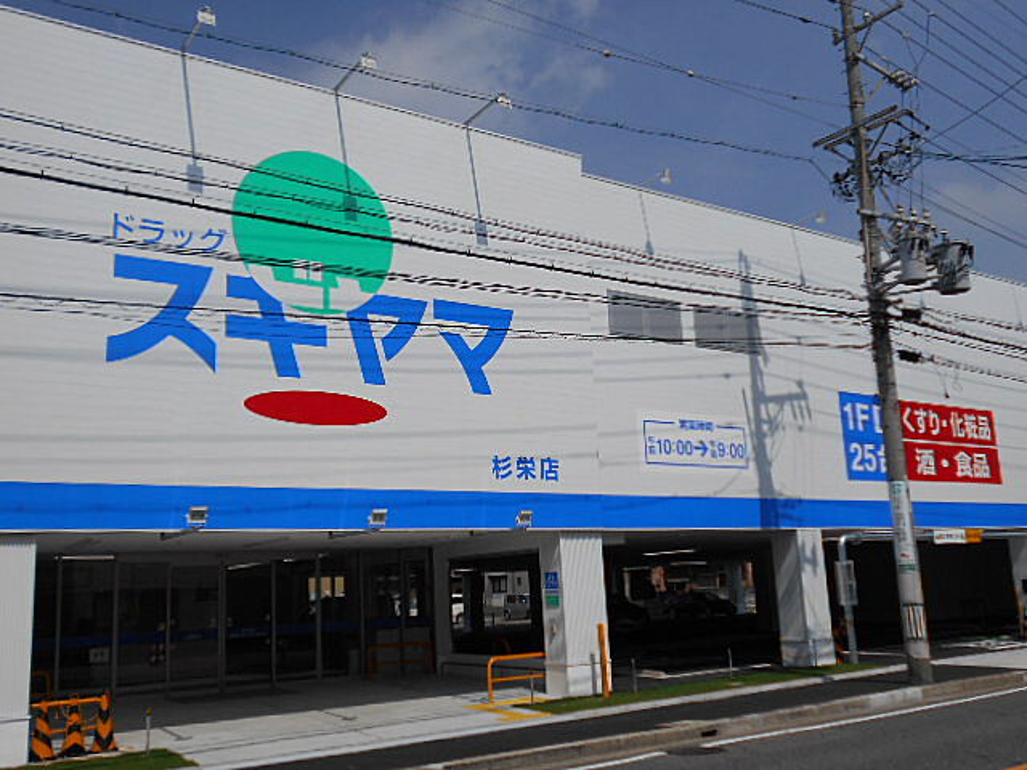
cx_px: 514
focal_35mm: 32
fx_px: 949
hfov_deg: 56.8
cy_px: 385
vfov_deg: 44.2
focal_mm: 5.8
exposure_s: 1/400
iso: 80
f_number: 9
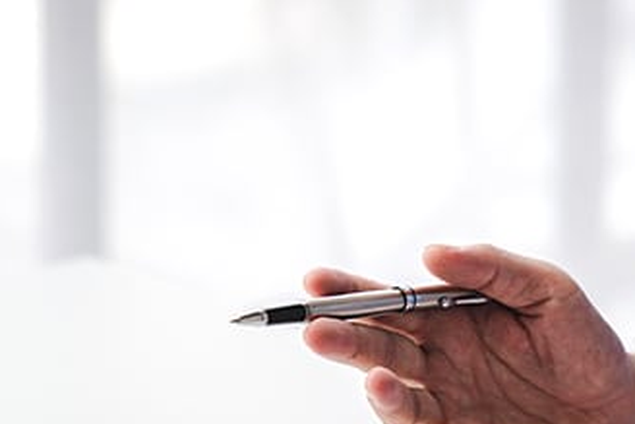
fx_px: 4111
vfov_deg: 5.9
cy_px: 407
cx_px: 418
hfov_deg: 8.8
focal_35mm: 233
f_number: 2.8
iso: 200
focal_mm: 85
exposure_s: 1/250
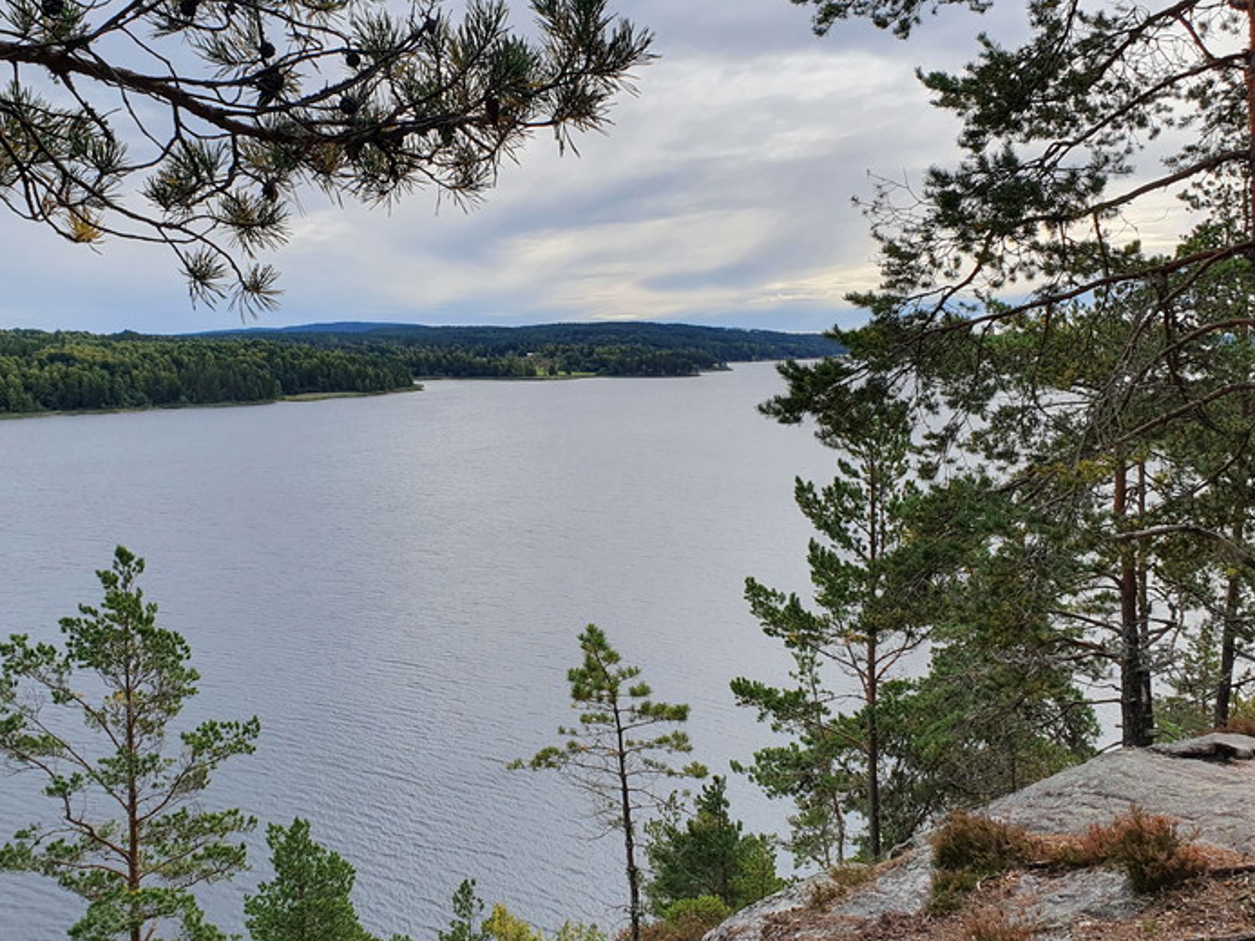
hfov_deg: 51.3
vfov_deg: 39.6
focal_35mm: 36
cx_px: 576
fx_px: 1305
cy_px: 418
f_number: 2.4
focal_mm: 4.32
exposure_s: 1/1292
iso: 50
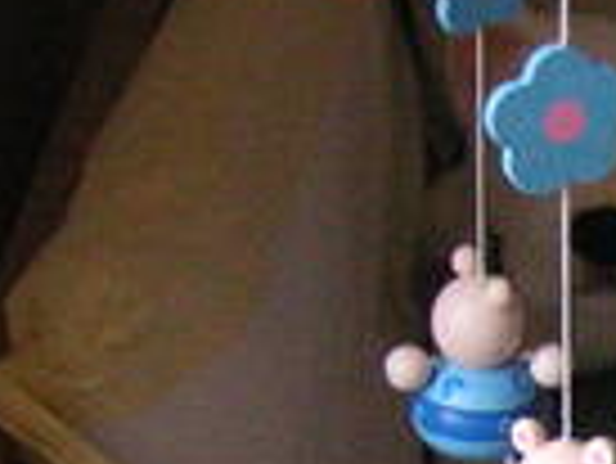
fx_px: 3847
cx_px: 1326
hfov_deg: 8.6
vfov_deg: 6.8
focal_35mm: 216
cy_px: 640
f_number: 2.8
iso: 160
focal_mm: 6.1
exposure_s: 1/45
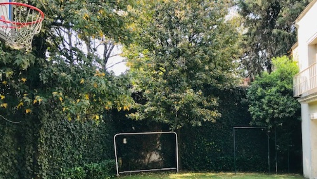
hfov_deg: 51.5
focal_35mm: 39
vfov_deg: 30.3
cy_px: 116
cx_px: 173
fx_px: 328
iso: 20
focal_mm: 3.99
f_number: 1.8
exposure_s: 1/471
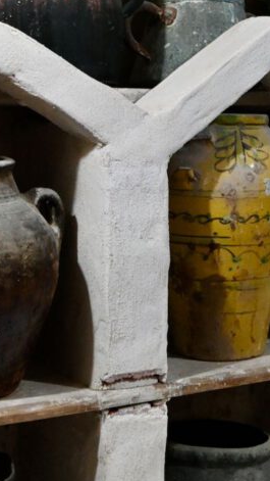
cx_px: 222
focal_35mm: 88
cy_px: 65
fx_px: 1120
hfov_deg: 13.7
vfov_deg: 23.7
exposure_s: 1/125
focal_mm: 24
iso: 2800
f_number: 2.8
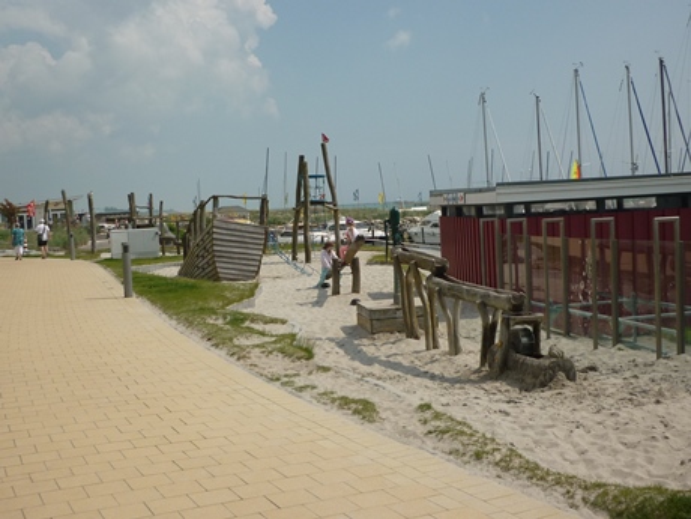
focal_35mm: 42
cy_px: 260
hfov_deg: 44.8
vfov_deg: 34.3
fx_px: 838
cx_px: 346
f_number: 8
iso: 80
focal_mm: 5.5
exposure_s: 1/500
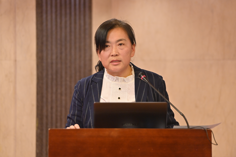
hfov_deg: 10.3
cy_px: 78
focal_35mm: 200
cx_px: 118
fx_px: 1311
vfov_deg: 6.9
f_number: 3.2
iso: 1000
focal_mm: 200
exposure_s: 1/125
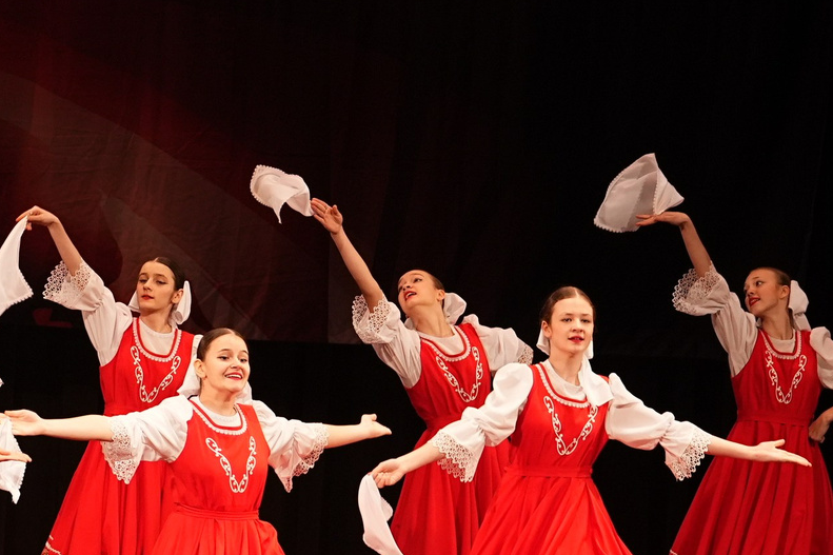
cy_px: -15
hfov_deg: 6.0
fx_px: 7865
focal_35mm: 340
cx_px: -91
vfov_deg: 4.0
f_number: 2.8
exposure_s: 1/400
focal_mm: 105
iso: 1250
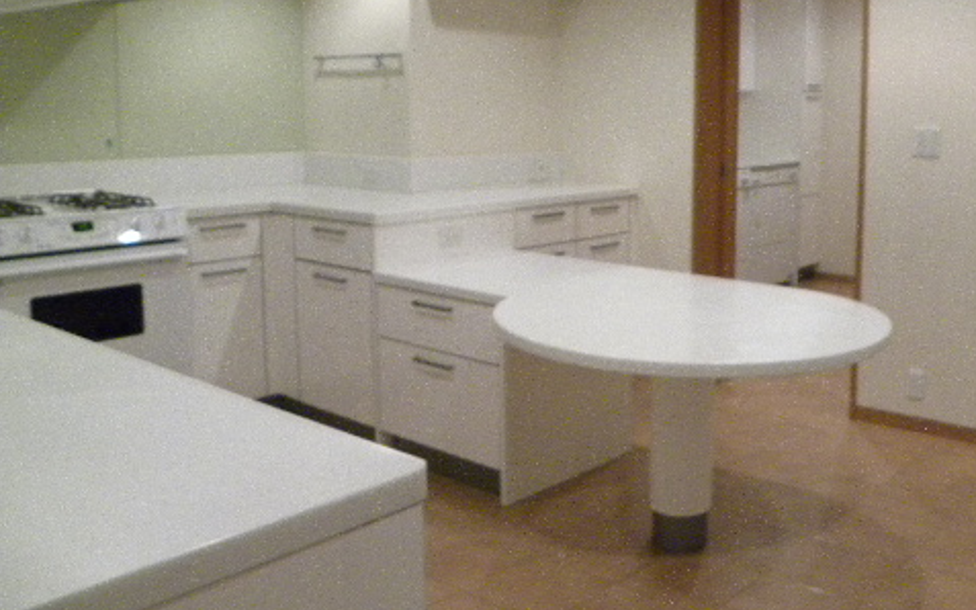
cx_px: 653
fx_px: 984
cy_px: 199
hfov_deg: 51.7
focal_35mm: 37
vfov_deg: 34.1
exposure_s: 1/63.7
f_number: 2.8
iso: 400
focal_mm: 4.6
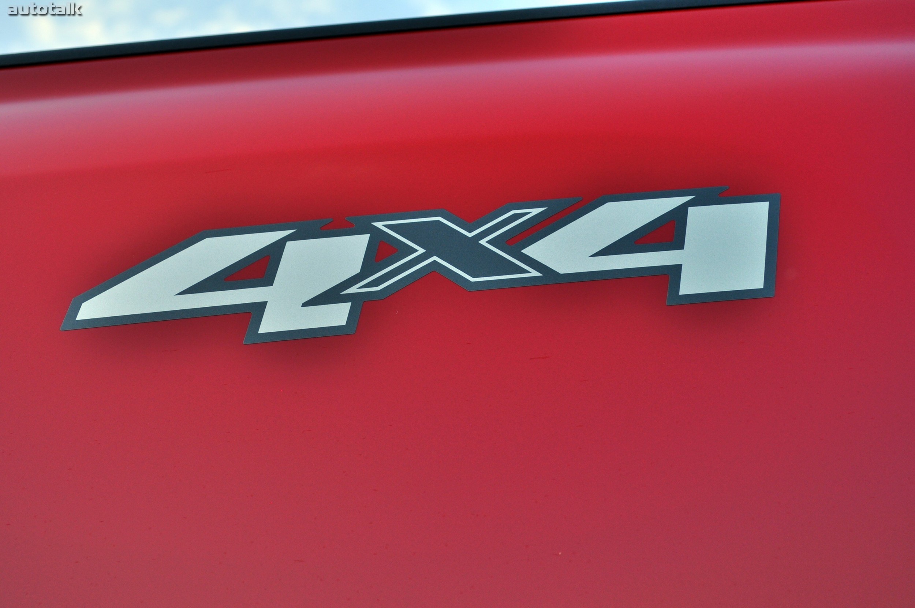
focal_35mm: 57
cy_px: 304
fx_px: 1447
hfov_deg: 35.1
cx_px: 458
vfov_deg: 23.7
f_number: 6.3
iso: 200
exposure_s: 1/160
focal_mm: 38
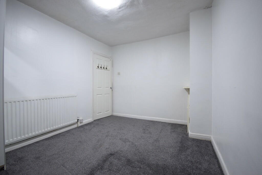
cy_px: 88
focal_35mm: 15
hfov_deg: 100.4
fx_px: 109
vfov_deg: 77.3
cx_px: 131
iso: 1250
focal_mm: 10
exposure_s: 1/80
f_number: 4.5
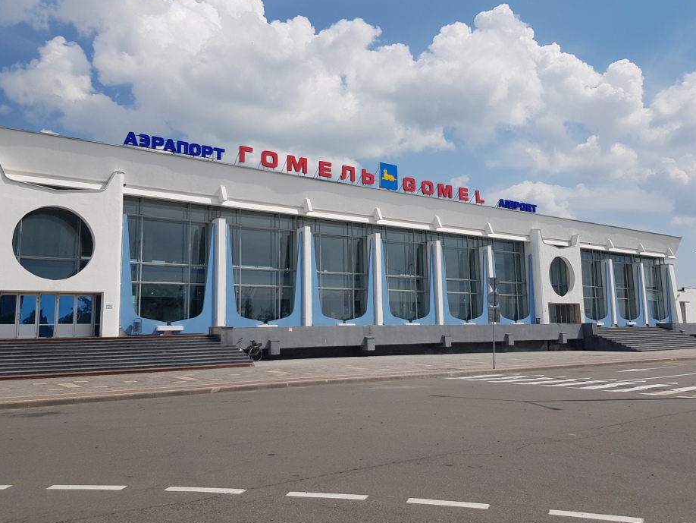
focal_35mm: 29
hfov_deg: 61.6
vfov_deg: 48.2
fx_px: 583
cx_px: 351
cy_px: 259
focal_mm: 4.3
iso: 40
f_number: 1.7
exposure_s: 1/4512
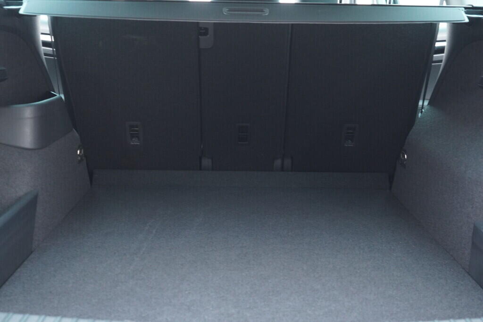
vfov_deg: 36.9
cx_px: 242
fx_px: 483
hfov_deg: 53.1
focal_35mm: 36
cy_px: 161
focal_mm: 24
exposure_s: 1/40
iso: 1600
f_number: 2.8
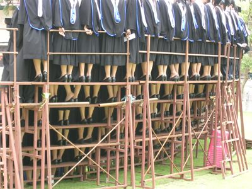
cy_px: 94
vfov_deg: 14.1
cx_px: 126
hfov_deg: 18.7
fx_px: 764
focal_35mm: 105
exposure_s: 1/25.4
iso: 50
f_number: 4.9
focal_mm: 16.2
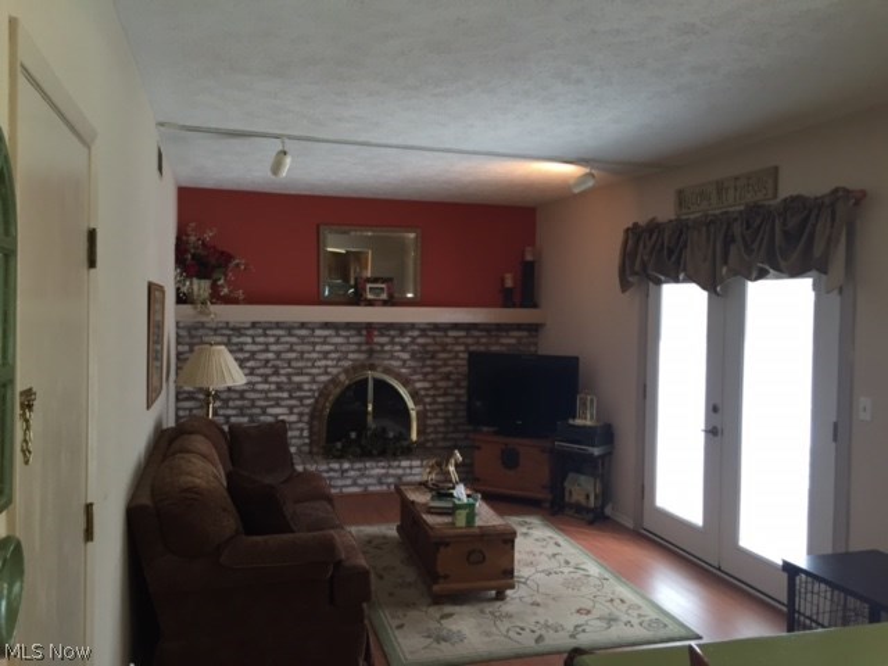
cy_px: 333
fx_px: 744
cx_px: 444
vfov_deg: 48.2
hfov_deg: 61.7
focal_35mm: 29
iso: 40
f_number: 2.2
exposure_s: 1/30
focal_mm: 4.15
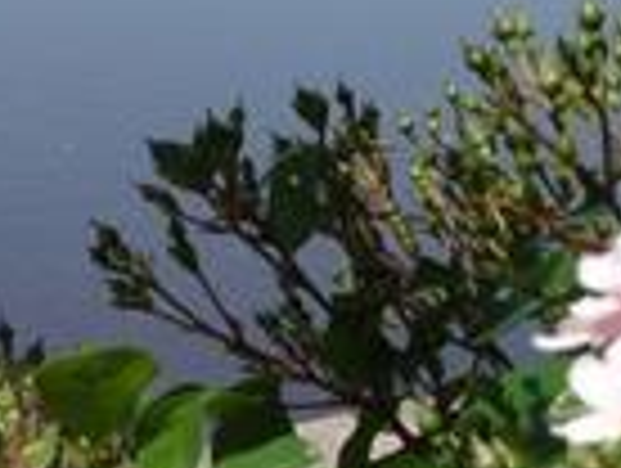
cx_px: 153
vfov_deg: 8.7
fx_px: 3073
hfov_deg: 11.5
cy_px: 396
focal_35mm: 171
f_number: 6
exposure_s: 1/400
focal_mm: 7.8
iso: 64
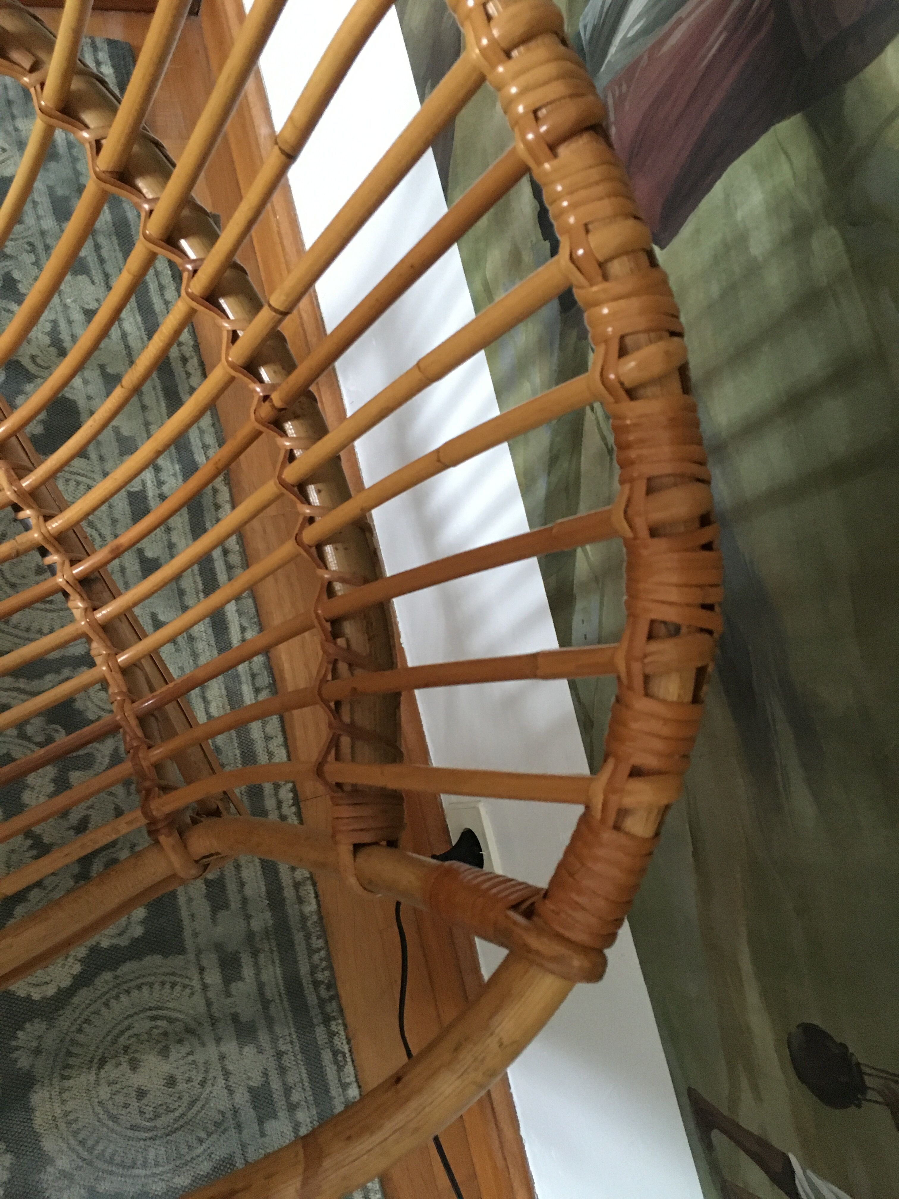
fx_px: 1004
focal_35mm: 29
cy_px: 600
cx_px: 450
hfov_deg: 48.2
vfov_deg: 61.7
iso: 320
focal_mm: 4.15
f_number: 2.2
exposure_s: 1/17
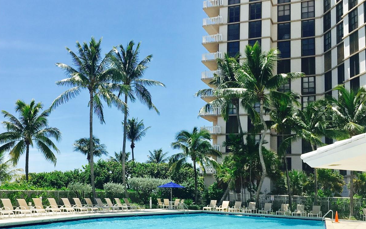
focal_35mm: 41
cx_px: 162
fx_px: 409
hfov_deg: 48.1
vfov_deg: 31.1
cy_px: 139
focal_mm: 4.15
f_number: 2.2
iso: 25
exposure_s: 1/2747
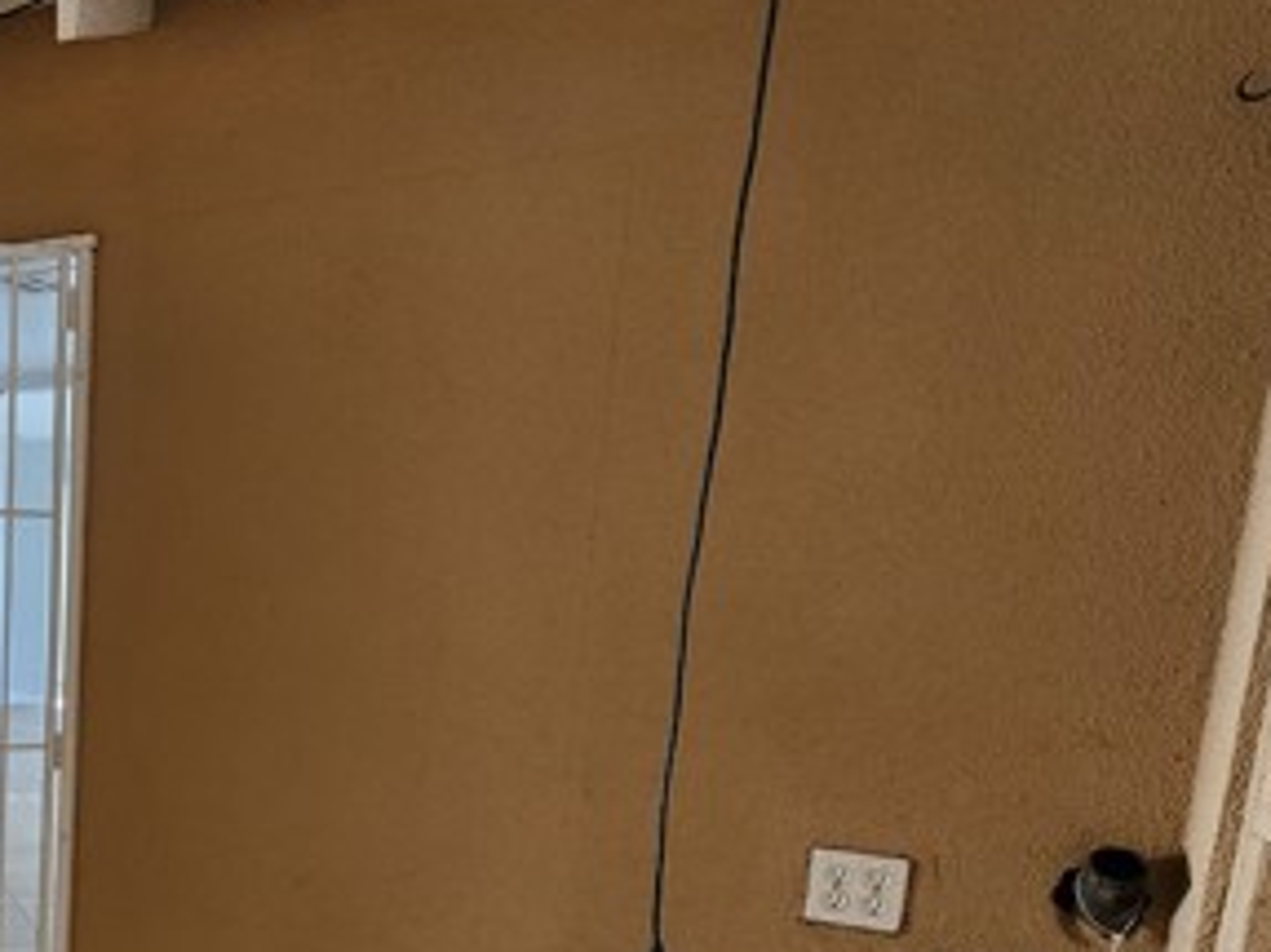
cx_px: -44
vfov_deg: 45.9
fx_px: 1064
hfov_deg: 48.6
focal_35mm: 29
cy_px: 753
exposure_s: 1/60
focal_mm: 2.2
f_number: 2.2
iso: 250
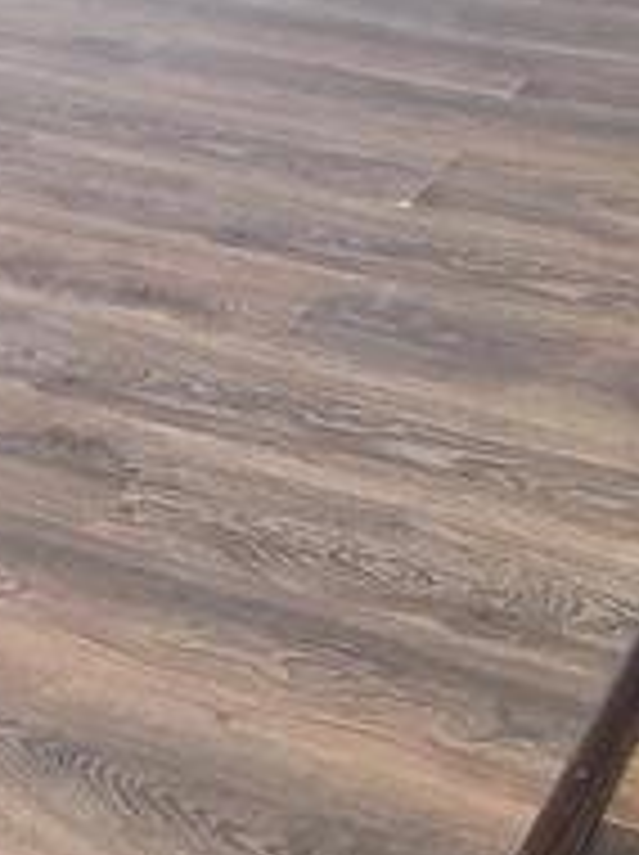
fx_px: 1825
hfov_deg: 19.6
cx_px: 526
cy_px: -644
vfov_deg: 20.0
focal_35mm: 74
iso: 320
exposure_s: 1/40
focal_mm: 2.2
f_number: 2.2
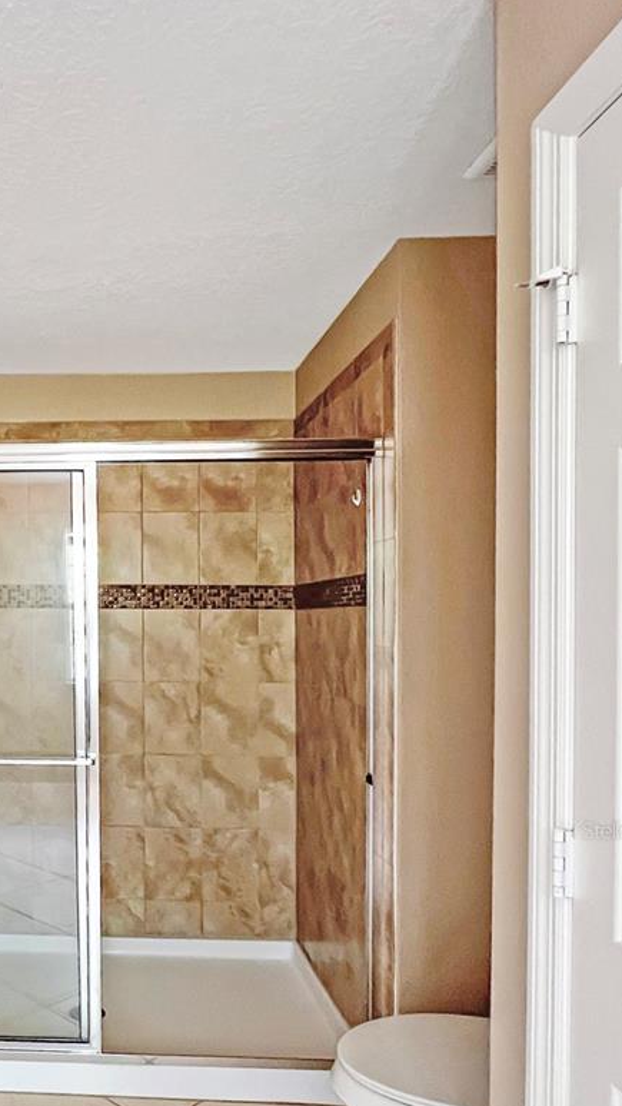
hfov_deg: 45.6
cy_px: 830
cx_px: 40
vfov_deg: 75.3
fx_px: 645
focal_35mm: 22
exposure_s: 1/60
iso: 320
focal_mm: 1.57
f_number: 1.8
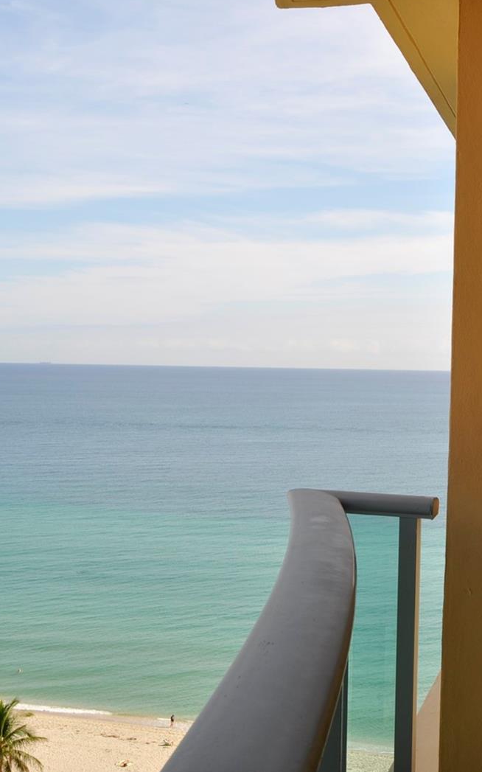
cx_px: 259
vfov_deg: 36.3
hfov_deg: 23.1
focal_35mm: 56
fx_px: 1177
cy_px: 383
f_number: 9
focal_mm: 24
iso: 200
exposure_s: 1/320
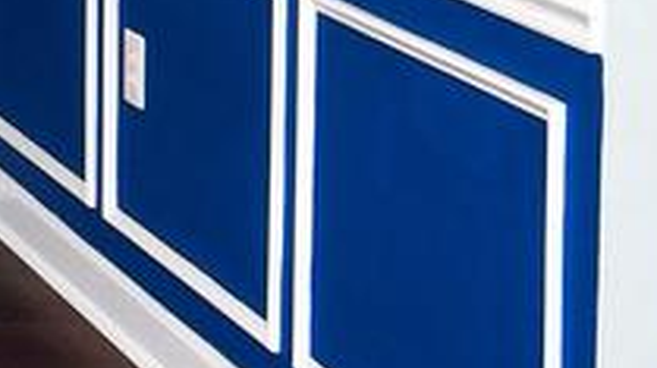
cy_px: -374
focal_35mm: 130
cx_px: -610
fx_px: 2262
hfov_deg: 14.2
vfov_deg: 8.8
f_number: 4
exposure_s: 1/60
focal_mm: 12
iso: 320
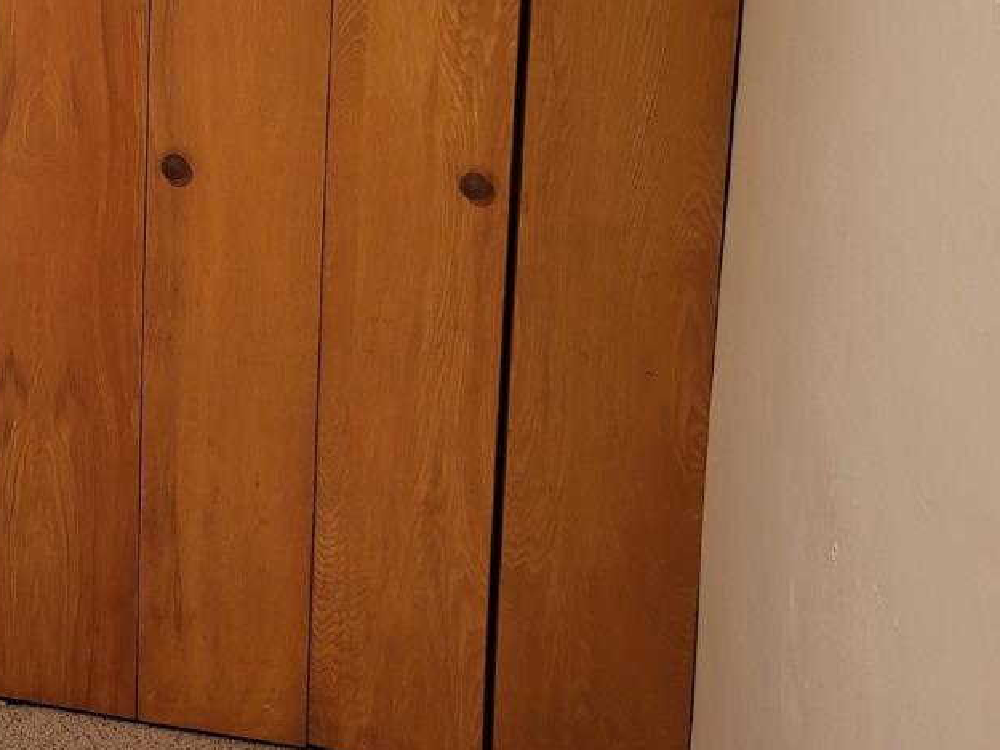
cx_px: -152
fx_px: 1734
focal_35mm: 60
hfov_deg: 28.6
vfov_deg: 24.0
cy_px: 129
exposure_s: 1/60
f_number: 1.8
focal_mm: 7
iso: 160
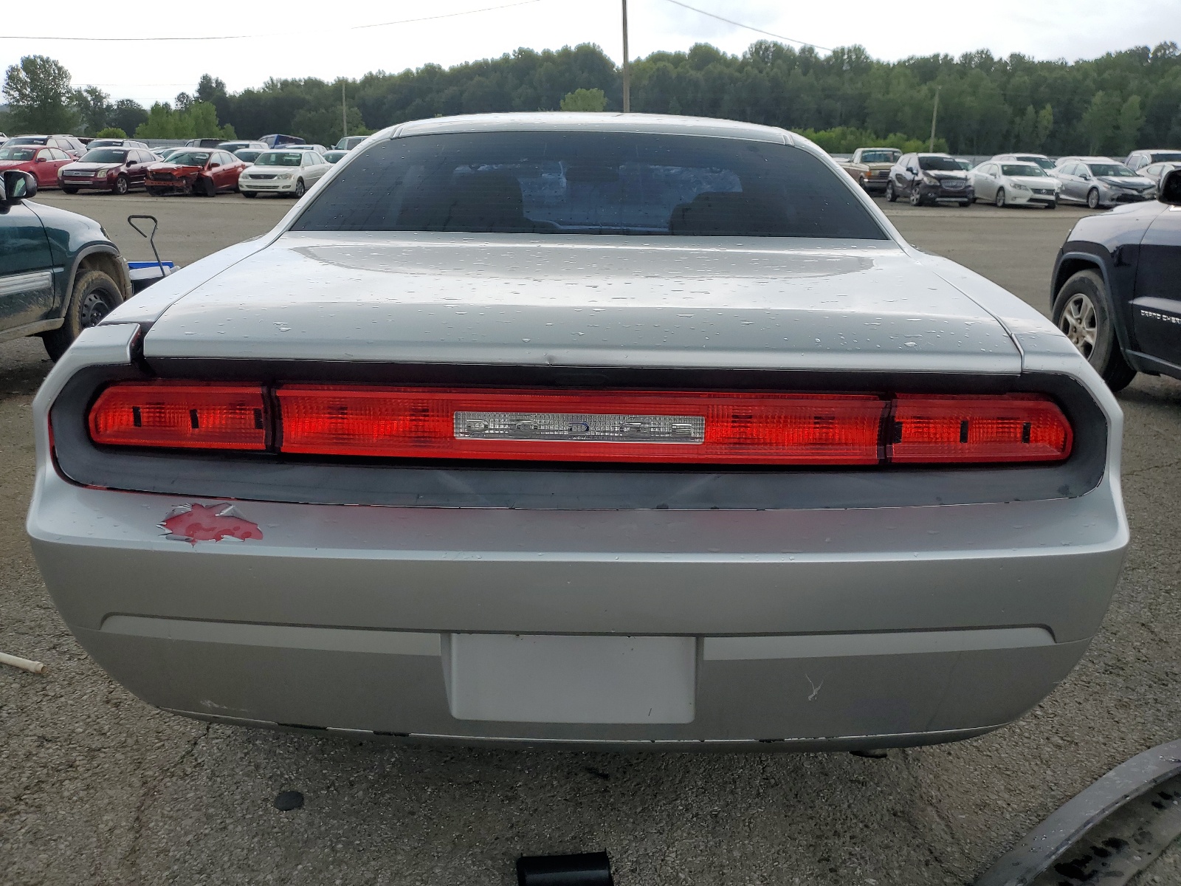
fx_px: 887
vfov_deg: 53.1
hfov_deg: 67.3
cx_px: 590
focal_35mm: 26
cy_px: 443
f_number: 1.5
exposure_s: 1/625
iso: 50
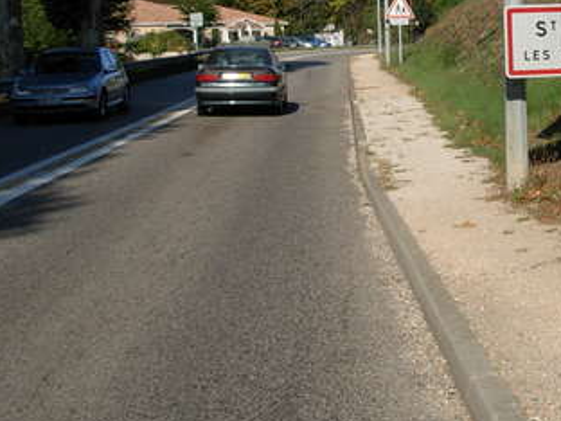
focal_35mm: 73
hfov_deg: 26.2
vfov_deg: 20.0
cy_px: 88
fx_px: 1183
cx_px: 448
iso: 79
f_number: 4.9
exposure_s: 1/703
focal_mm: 6.3
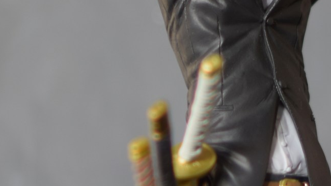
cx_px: 266
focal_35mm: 290
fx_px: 2546
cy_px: 256
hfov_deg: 7.4
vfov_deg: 4.2
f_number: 1.4
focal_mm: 50
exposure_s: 1/80
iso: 100
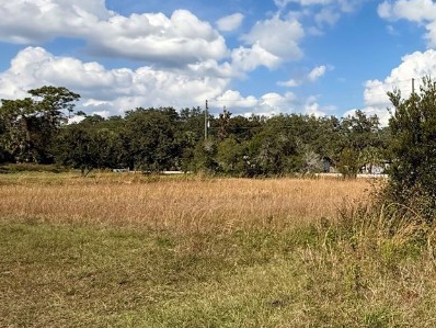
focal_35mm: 36
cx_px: 408
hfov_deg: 45.5
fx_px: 454
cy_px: 132
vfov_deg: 39.5
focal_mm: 2.22
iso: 50
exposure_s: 1/3460
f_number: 2.2
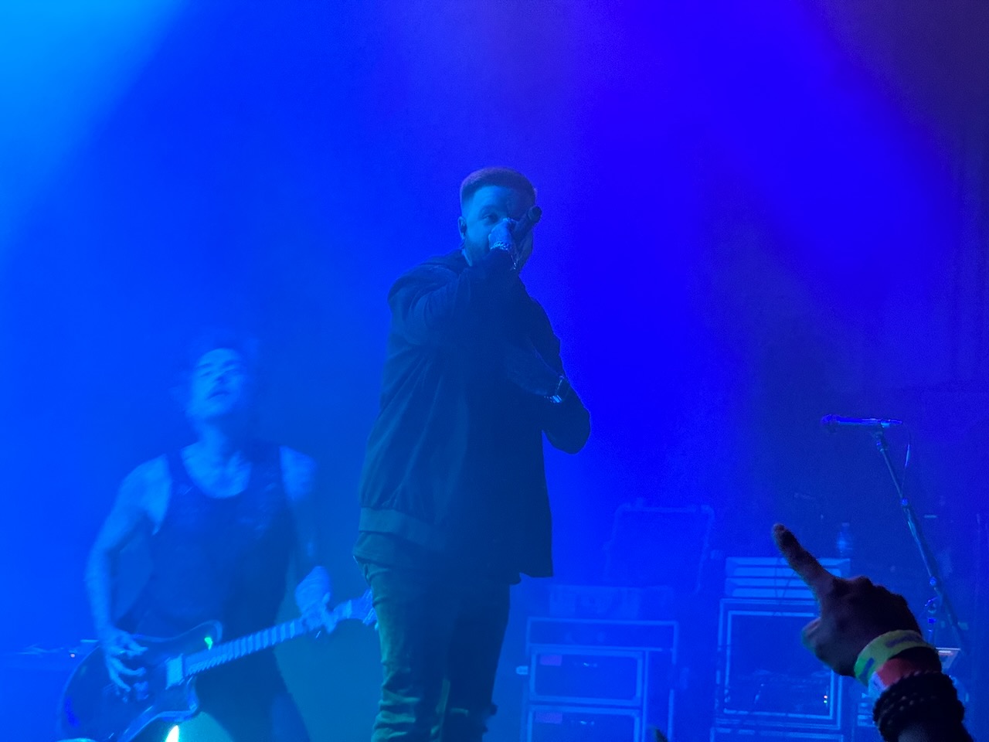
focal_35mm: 120
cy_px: 371
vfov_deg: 12.3
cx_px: 494
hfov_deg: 16.4
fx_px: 3428
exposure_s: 1/57
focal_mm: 15.66
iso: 640
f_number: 2.8
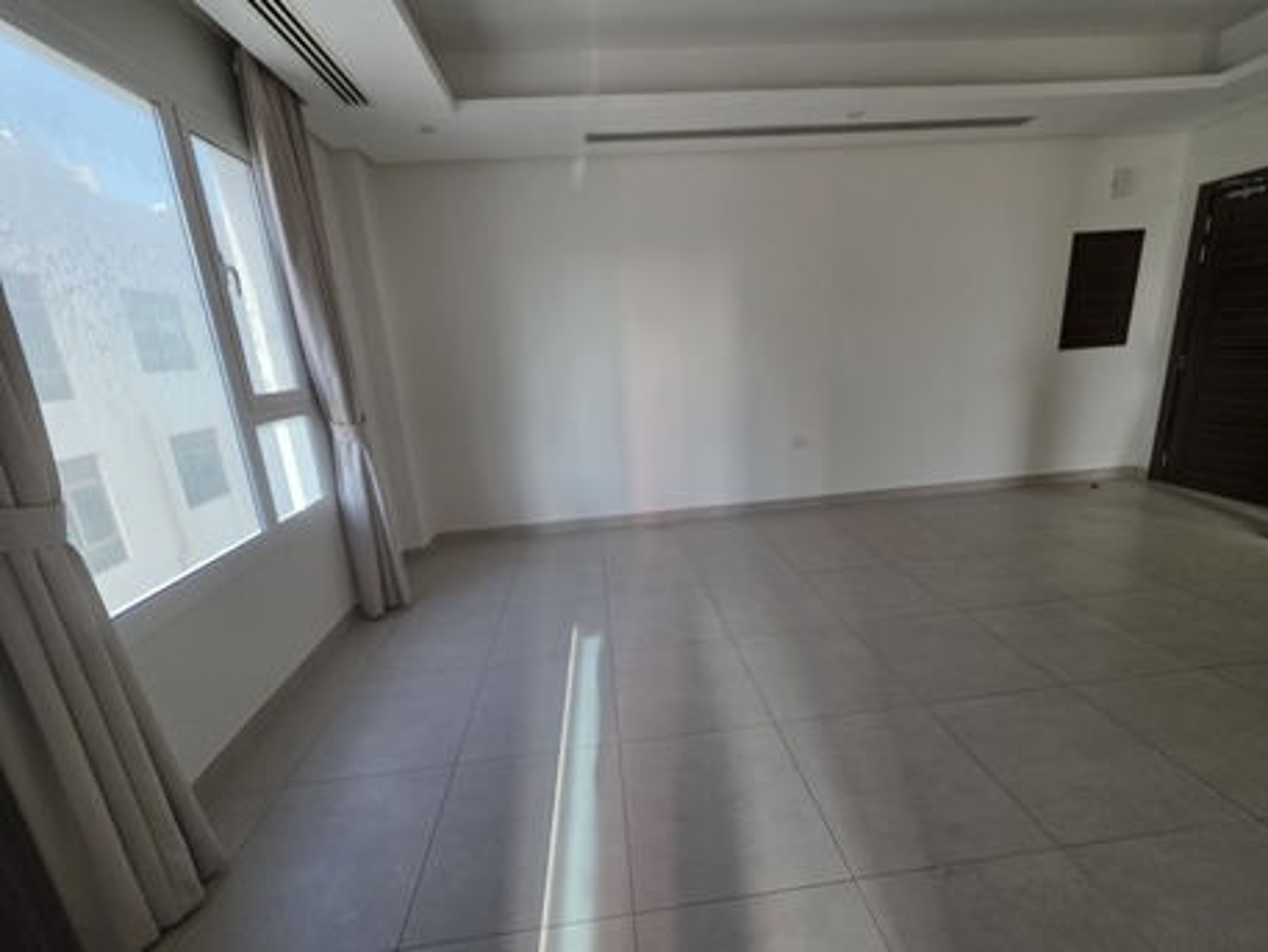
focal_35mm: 13
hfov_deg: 106.2
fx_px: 476
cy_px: 476
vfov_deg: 89.9
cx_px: 634
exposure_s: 1/100
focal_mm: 2.2
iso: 80
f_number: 1.9
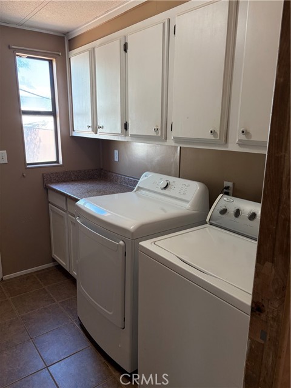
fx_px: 291
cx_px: 146
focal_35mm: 26
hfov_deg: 53.1
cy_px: 194
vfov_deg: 67.3
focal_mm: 5.96
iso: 160
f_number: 1.6
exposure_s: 1/120
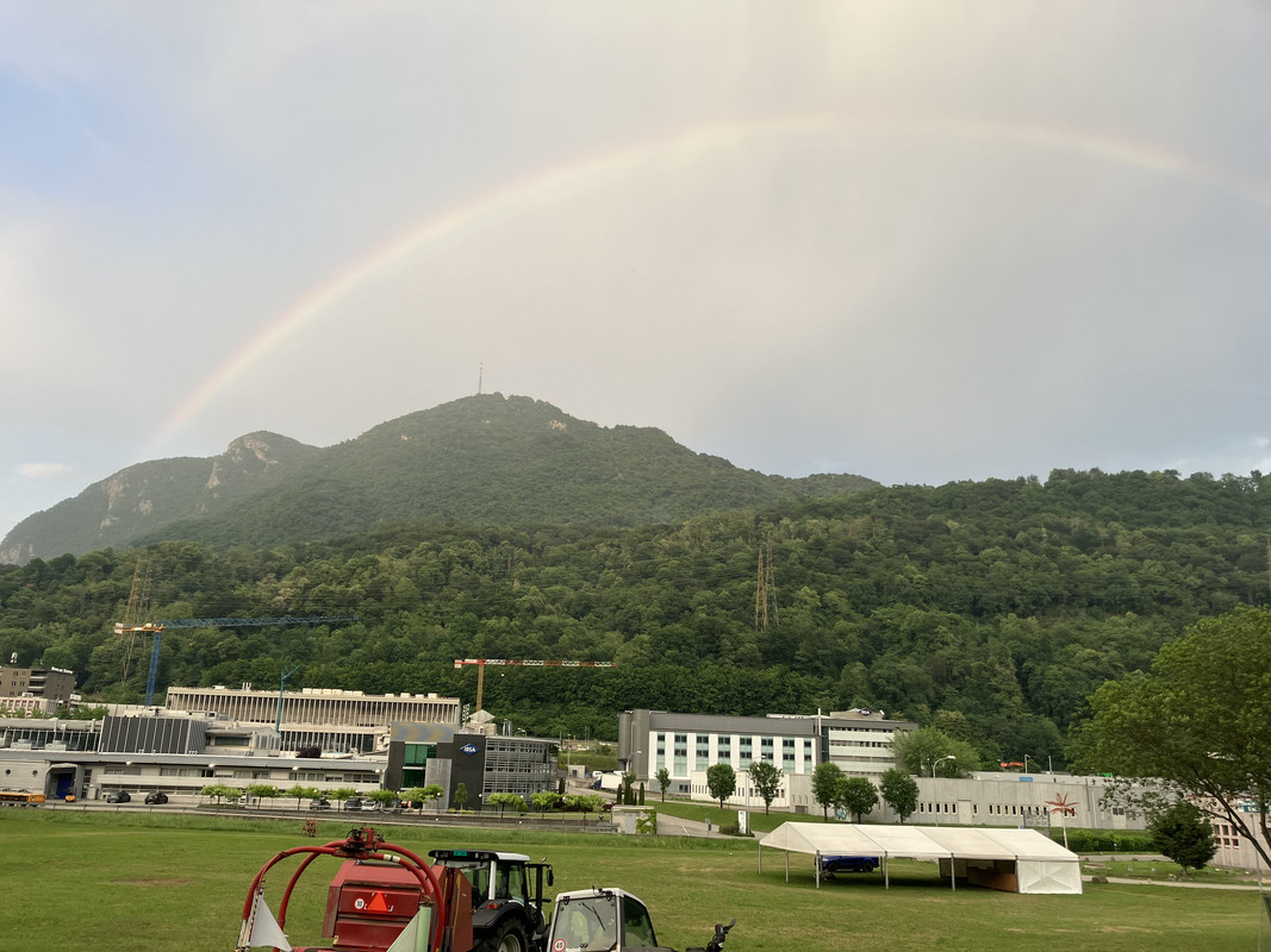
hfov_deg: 63.4
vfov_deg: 49.7
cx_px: 636
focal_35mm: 28
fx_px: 1028
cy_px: 476
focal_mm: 3.99
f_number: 1.8
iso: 32
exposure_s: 1/384
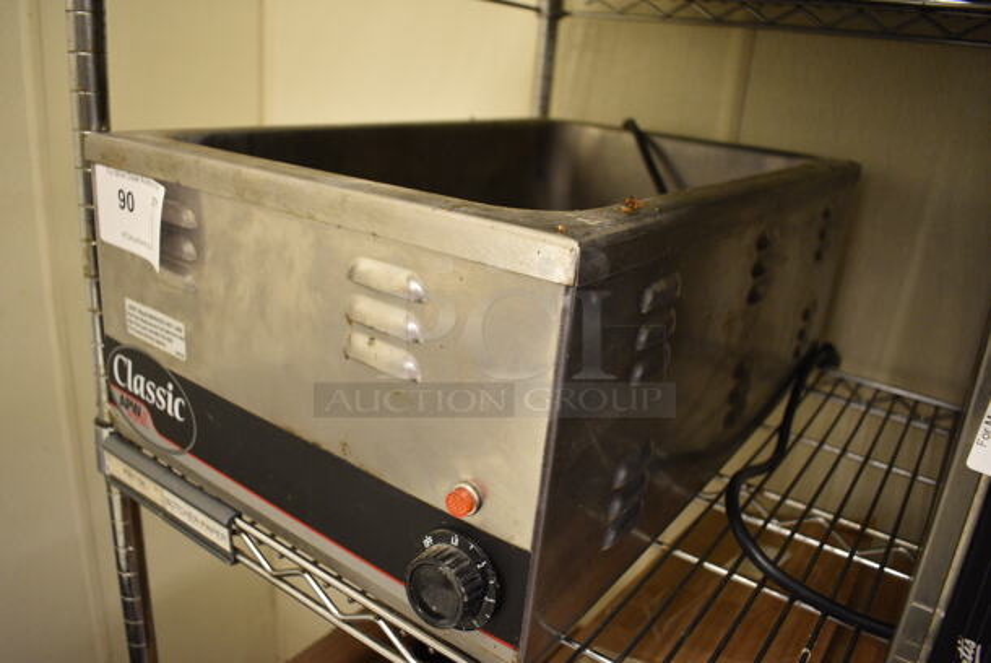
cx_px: 496
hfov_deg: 67.3
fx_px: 744
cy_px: 332
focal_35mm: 27
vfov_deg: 48.0
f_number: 3.5
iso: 1600
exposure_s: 1/125
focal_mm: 18
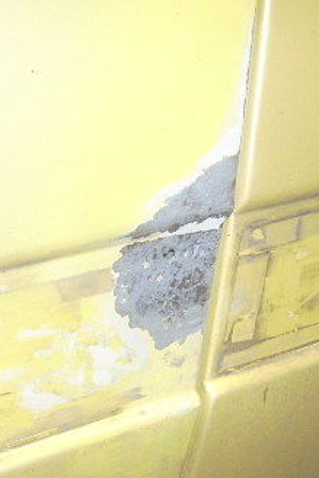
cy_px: 319
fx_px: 943
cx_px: 160
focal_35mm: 71
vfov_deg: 28.3
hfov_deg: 19.2
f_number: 2.8
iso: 100
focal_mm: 5.95
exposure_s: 1/60
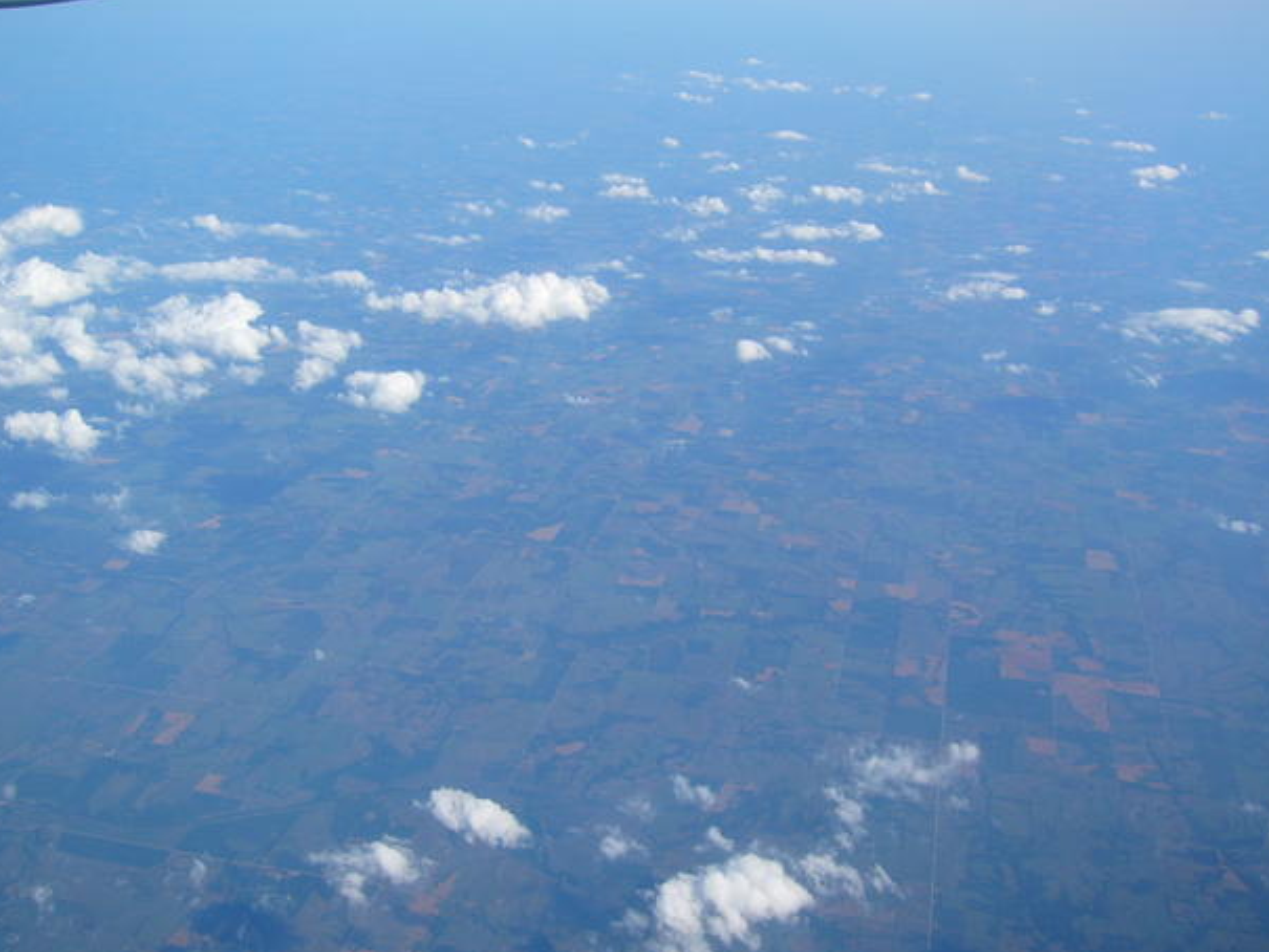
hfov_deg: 50.1
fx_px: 1357
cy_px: 480
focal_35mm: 37
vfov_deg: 38.7
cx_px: 623
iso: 50
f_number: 8
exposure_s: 1/200
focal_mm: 5.8
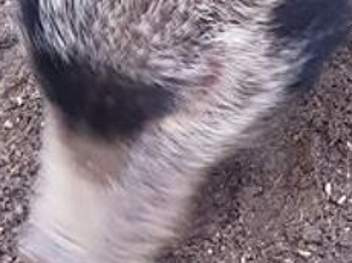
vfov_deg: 4.7
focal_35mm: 302
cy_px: -473
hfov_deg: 6.5
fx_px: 3068
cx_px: 476
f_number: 2.4
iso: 125
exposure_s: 1/30
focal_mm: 6
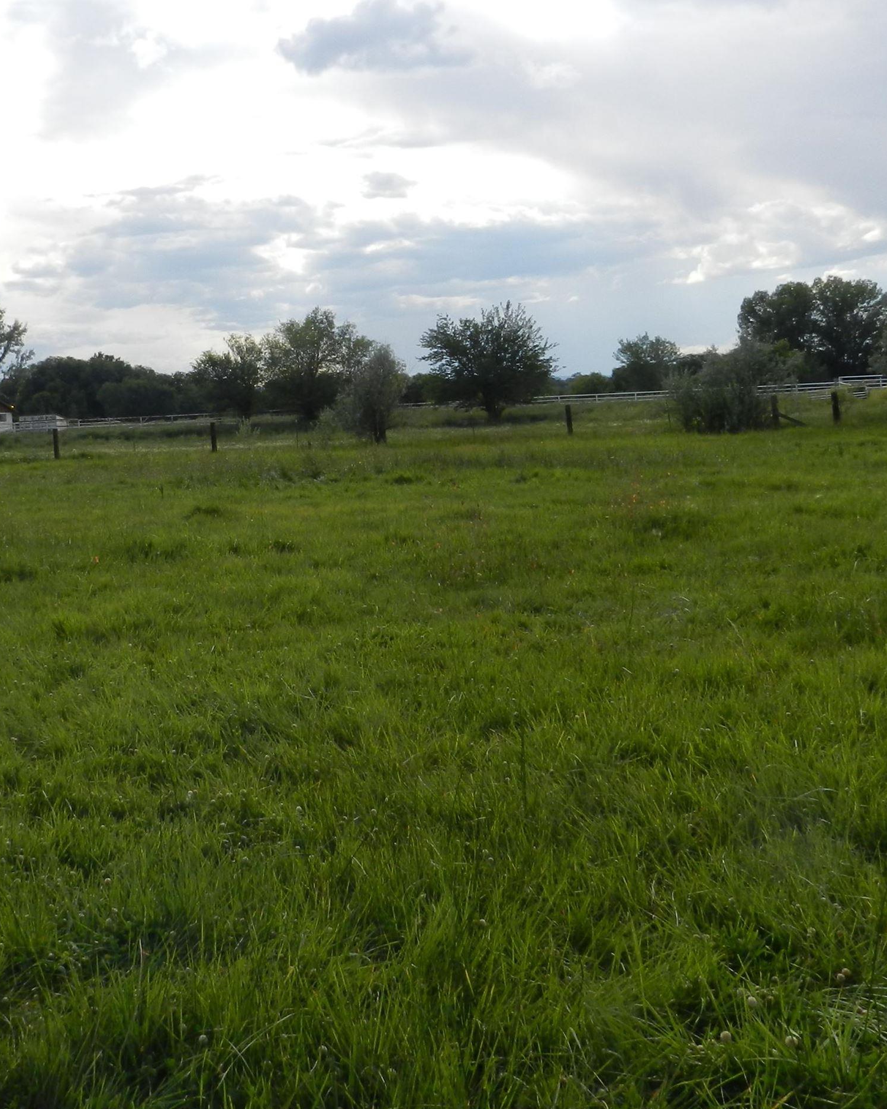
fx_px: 1313
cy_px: 444
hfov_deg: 36.4
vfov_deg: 45.6
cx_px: 219
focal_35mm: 40
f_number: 4.5
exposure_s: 1/1000
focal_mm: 4.5
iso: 160
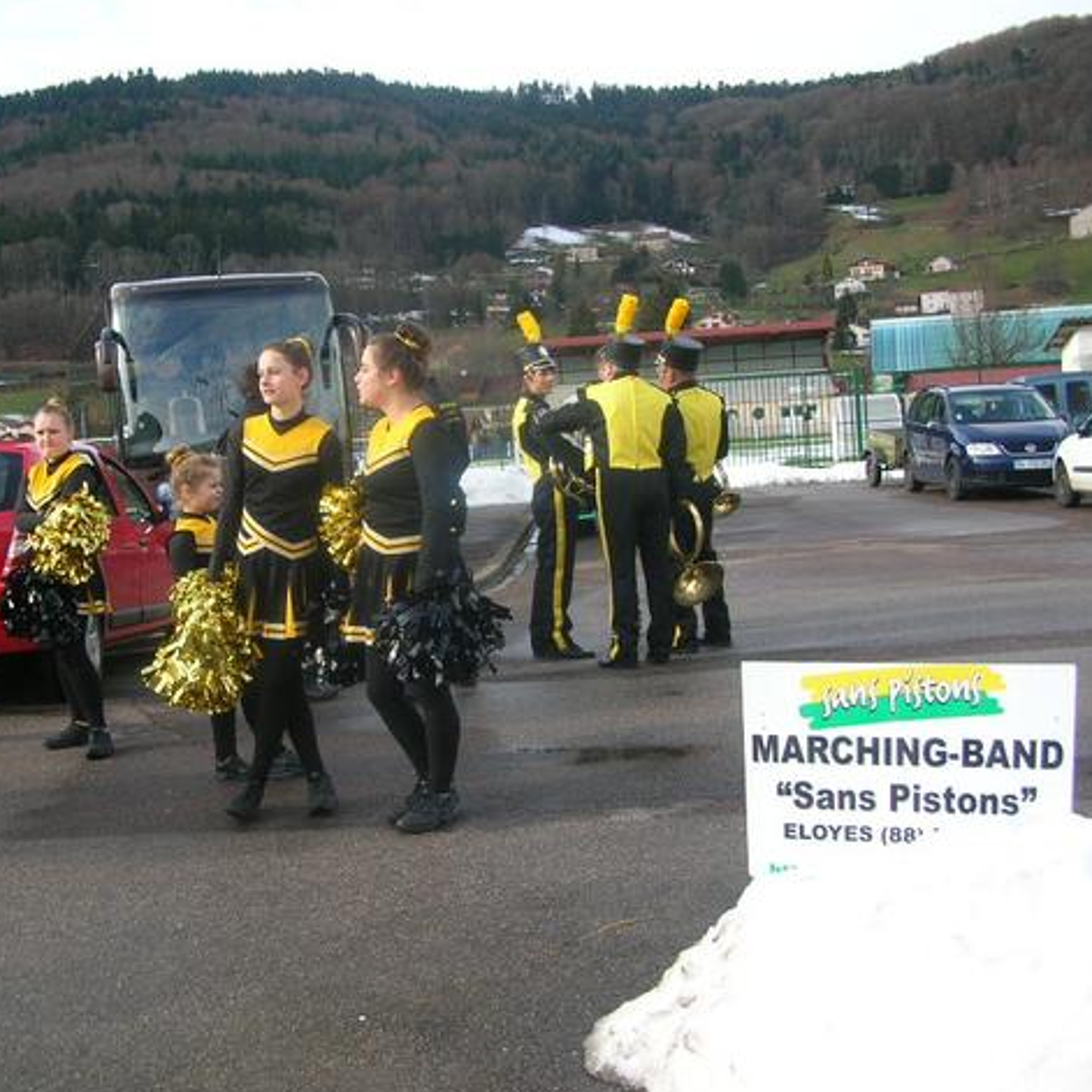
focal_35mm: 42
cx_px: 450
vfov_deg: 40.0
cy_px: 549
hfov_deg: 39.9
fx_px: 1499
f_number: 2.8
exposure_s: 1/330
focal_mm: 5.8
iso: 50
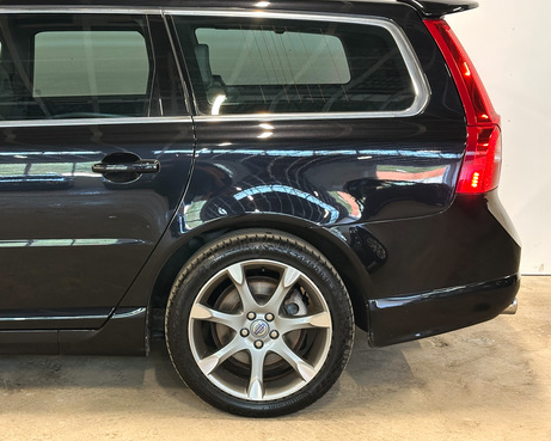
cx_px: 195
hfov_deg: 30.8
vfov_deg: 24.9
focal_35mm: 61
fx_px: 995
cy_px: 173
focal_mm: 6.86
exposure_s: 1/35
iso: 320
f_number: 1.8
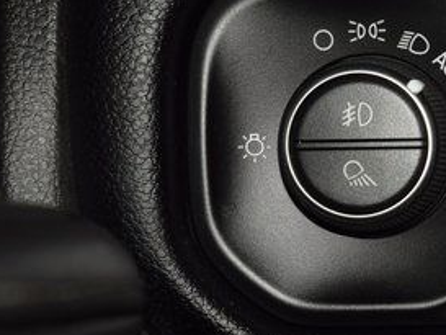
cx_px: 436
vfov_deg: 6.3
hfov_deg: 8.3
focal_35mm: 237
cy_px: 81
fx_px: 3055
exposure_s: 1/125
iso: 100
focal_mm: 70
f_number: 8
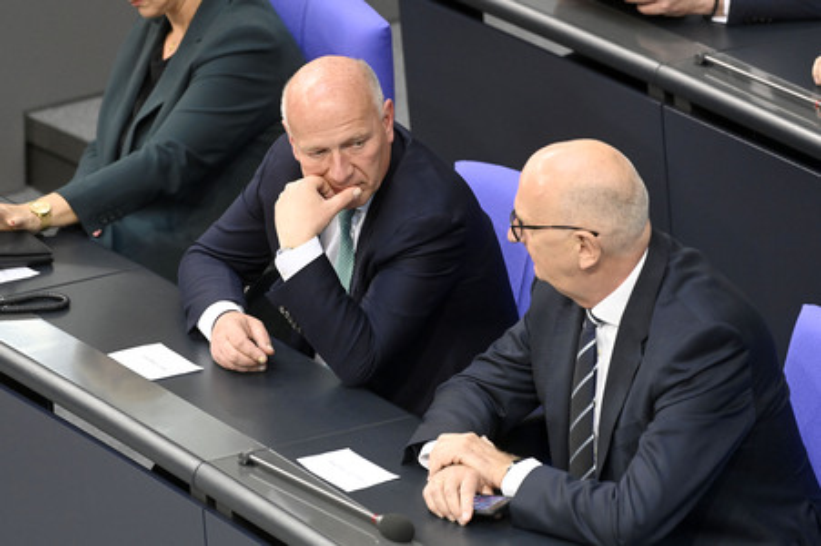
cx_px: 410
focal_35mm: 290
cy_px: 273
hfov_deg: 7.1
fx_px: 6609
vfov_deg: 4.7
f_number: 5.6
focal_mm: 290
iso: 10000
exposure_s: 1/400
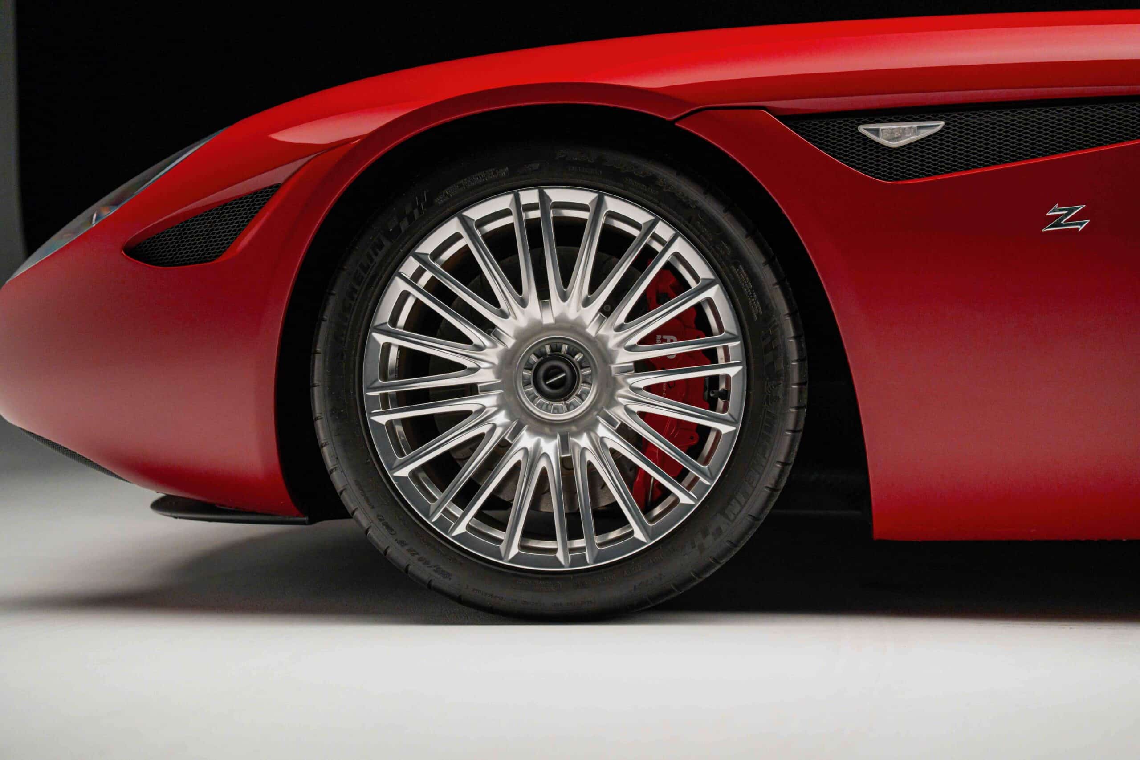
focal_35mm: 70
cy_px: 380
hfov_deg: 28.8
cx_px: 570
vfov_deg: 19.5
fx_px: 2217
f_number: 2.8
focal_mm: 70
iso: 1600
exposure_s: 1/200
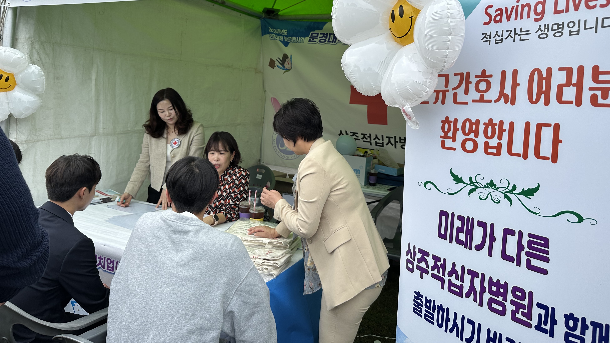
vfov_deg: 42.2
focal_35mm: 27
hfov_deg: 69.9
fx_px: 437
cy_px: 110
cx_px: 305
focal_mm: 6.86
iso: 80
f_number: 1.78
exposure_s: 1/1541
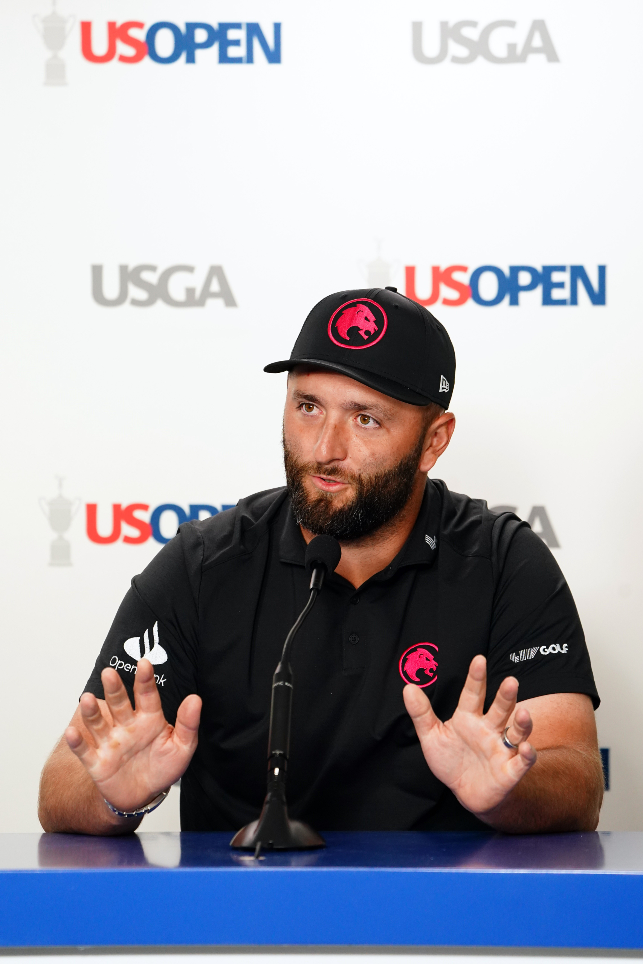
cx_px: 322
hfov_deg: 5.7
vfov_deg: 8.5
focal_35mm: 241
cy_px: 482
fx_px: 6455
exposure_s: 1/640
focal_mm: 241
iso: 3200
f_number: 5.6
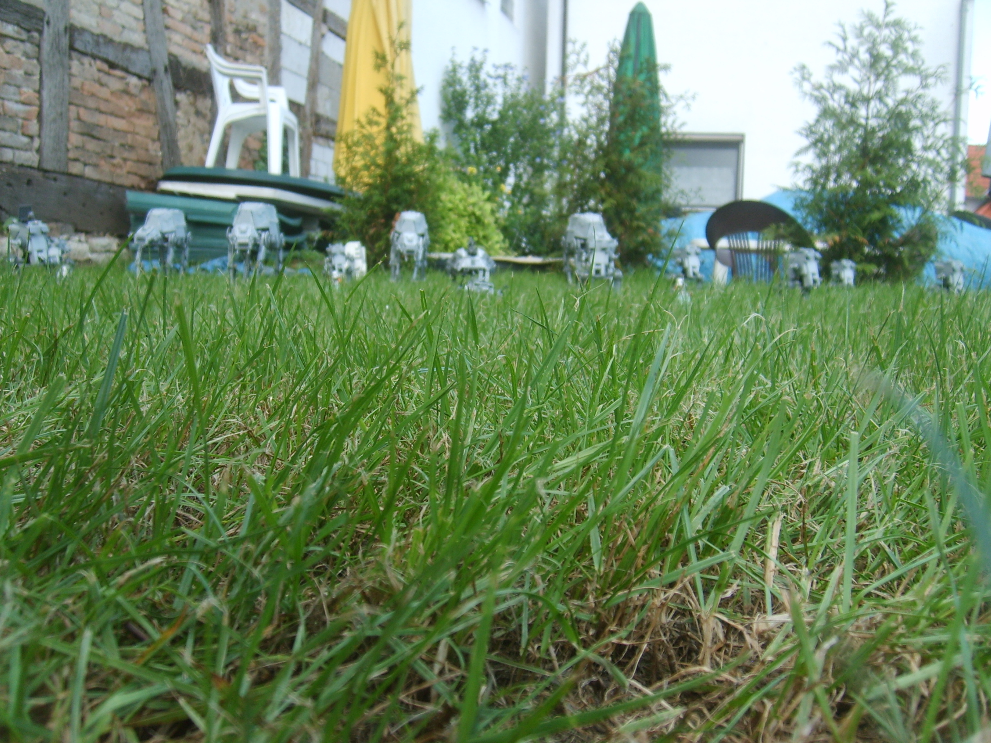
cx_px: 502
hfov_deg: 51.4
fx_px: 1031
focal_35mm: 36
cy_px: 369
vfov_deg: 39.7
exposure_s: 1/180
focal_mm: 5.8
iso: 50
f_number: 2.8
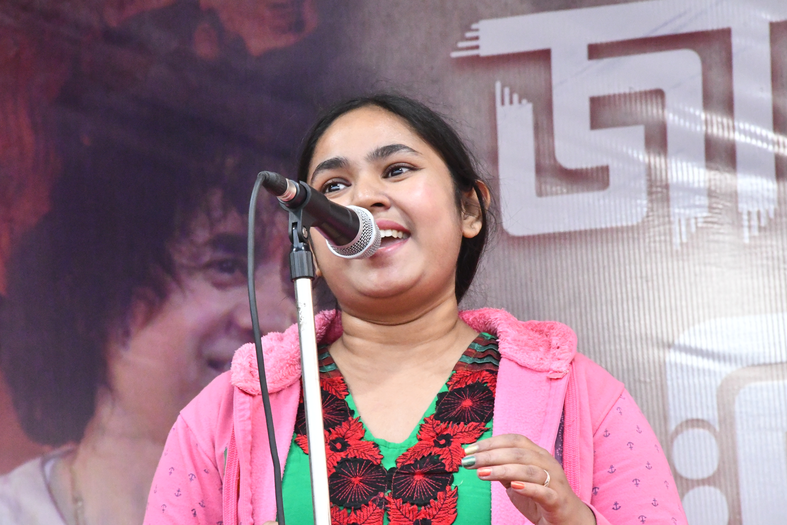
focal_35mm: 300
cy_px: 262
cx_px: 394
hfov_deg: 6.9
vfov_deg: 4.6
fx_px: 6558
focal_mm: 200
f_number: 18
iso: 11400
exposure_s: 1/250
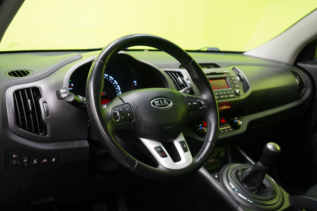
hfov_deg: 55.8
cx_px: 158
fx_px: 299
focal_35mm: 34
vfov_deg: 38.9
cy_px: 106
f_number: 5.6
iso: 1250
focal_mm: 34
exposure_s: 1/20
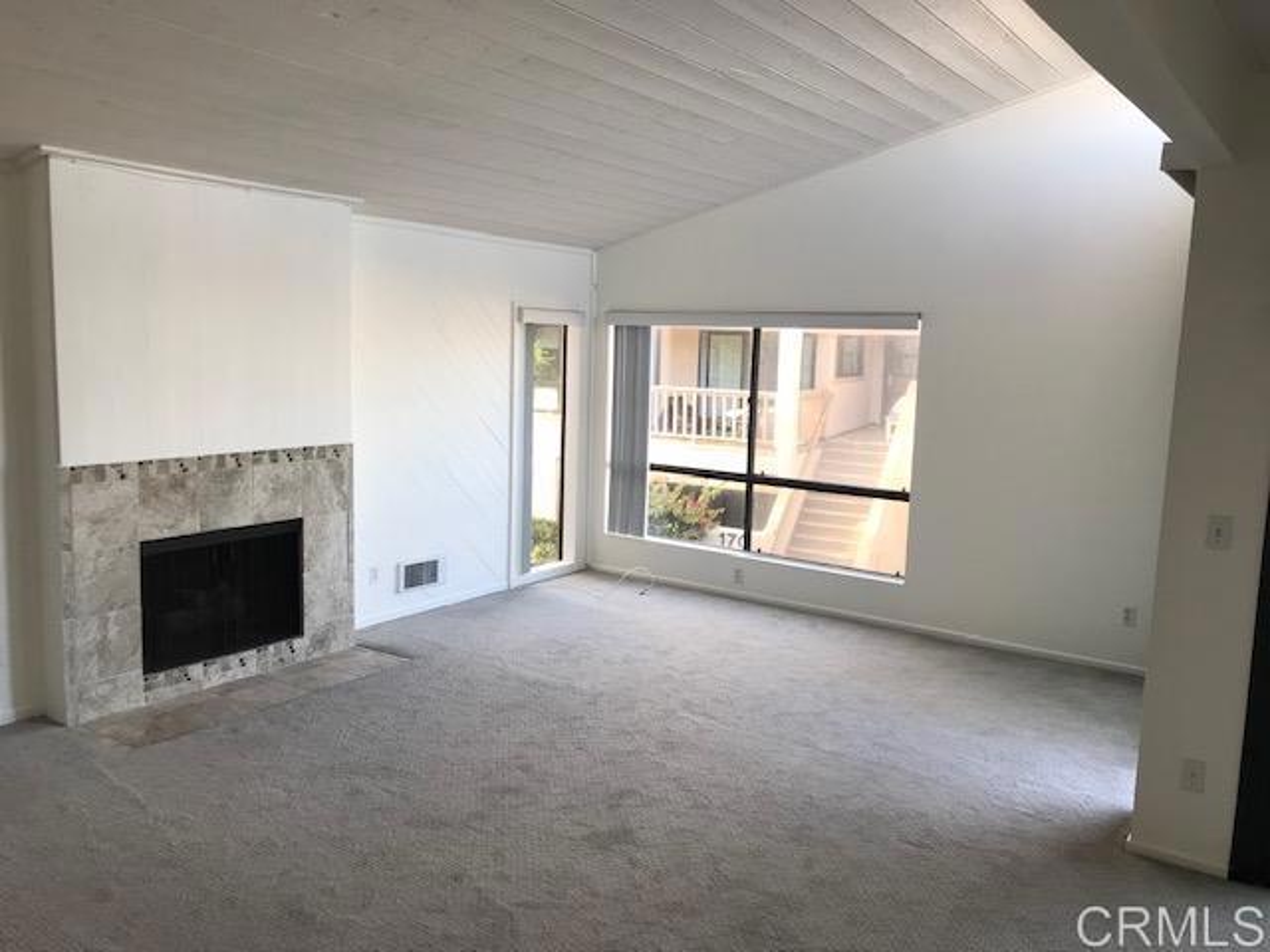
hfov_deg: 63.4
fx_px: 1027
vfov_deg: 49.7
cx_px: 635
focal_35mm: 28
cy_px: 476
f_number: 1.8
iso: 25
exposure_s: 1/120
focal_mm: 3.99
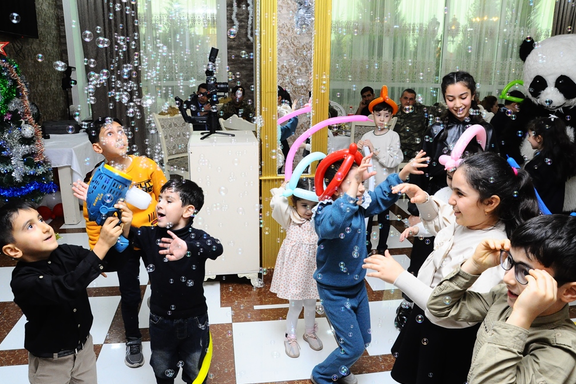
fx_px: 448
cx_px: 289
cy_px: 196
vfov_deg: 46.4
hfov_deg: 65.5
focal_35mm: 28
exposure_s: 1/160
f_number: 7.1
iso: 1600
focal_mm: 18
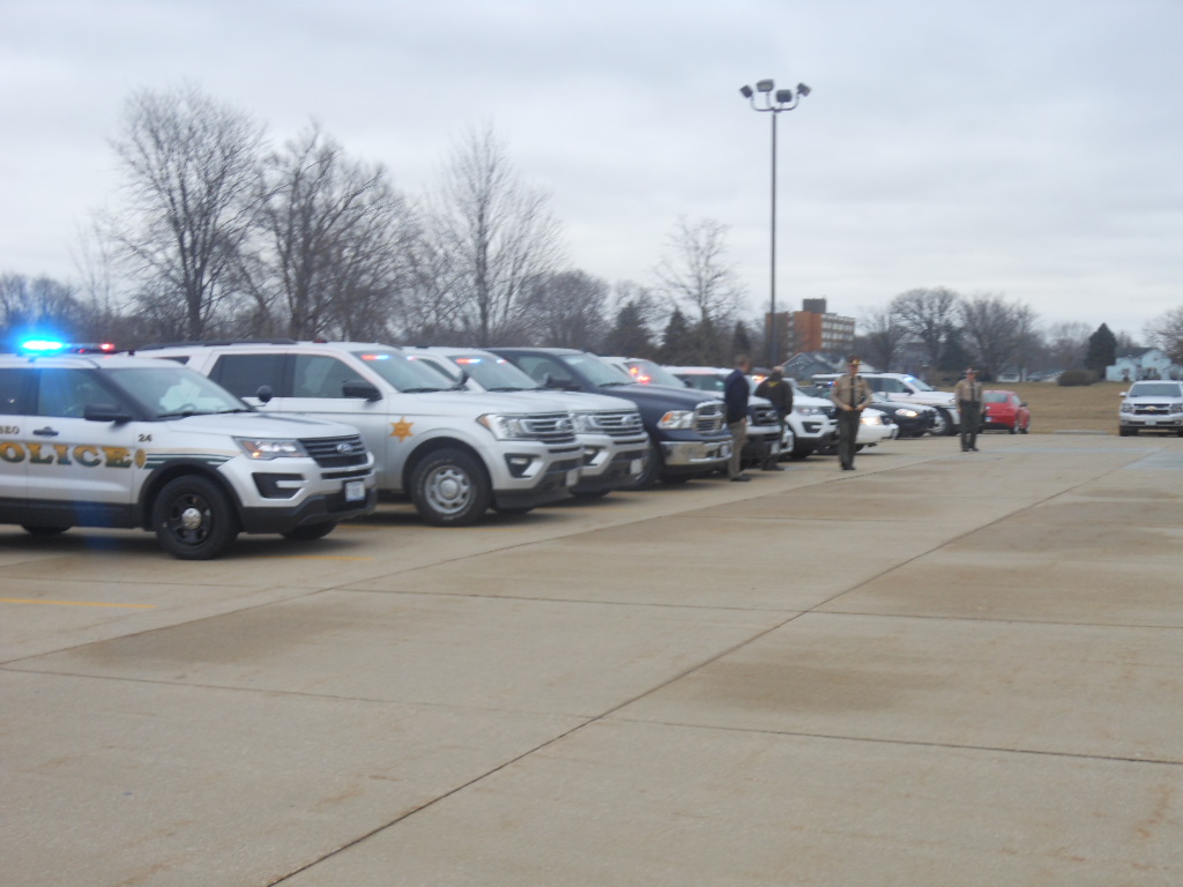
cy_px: 444
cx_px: 592
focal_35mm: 50
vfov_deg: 29.1
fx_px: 1709
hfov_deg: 38.2
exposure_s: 1/50
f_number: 4
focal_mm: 8.9
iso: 80
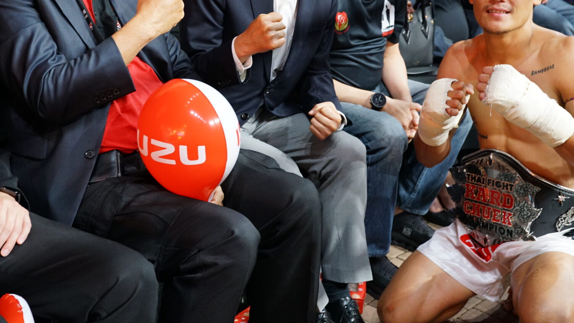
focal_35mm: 50
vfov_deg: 23.7
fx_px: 761
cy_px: 75
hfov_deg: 40.5
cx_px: 168
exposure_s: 1/80
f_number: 4.5
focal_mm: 28
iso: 1600
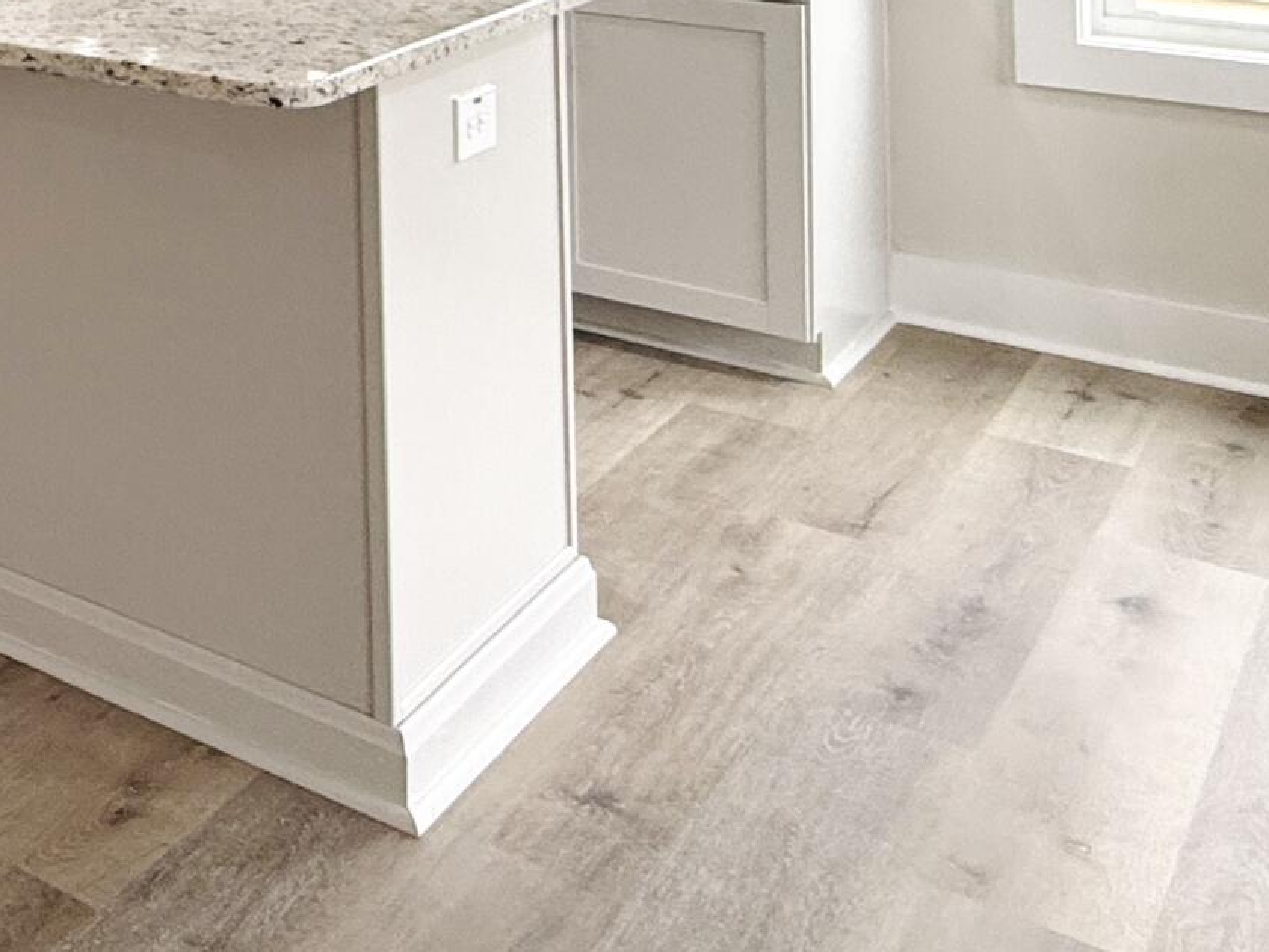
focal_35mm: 50
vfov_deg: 24.8
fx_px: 1833
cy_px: -320
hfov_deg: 26.3
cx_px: -687
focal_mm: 2.22
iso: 200
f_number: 2.2
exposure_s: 1/120
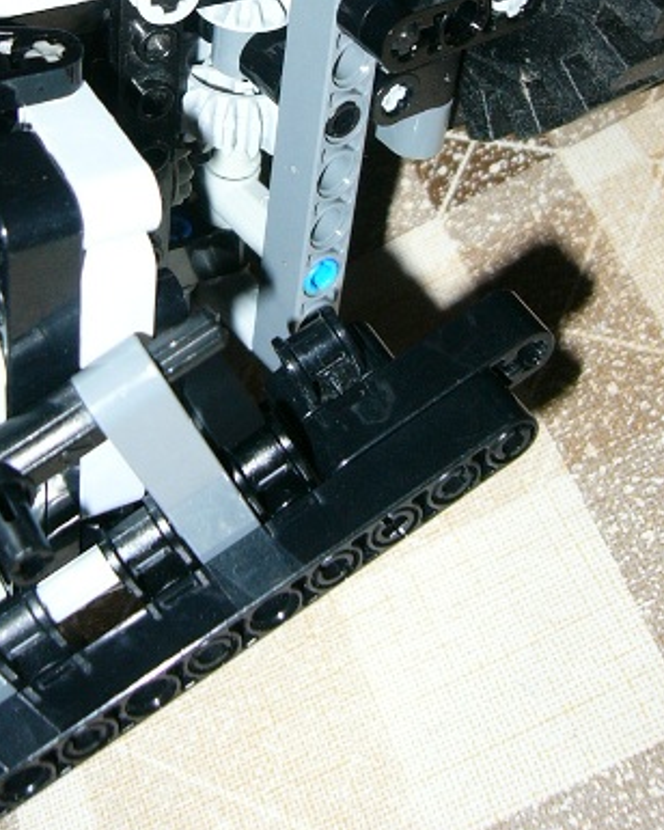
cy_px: 81
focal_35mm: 64
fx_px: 1572
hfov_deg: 23.8
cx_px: 248
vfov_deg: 28.4
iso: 100
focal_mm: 5.8
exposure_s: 1/60
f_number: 2.8
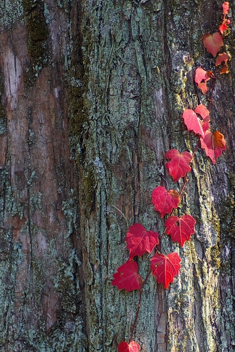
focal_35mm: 301
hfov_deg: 4.6
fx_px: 2947
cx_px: 132
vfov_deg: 6.8
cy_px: 248
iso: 400
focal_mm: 120
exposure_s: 1/200
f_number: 5
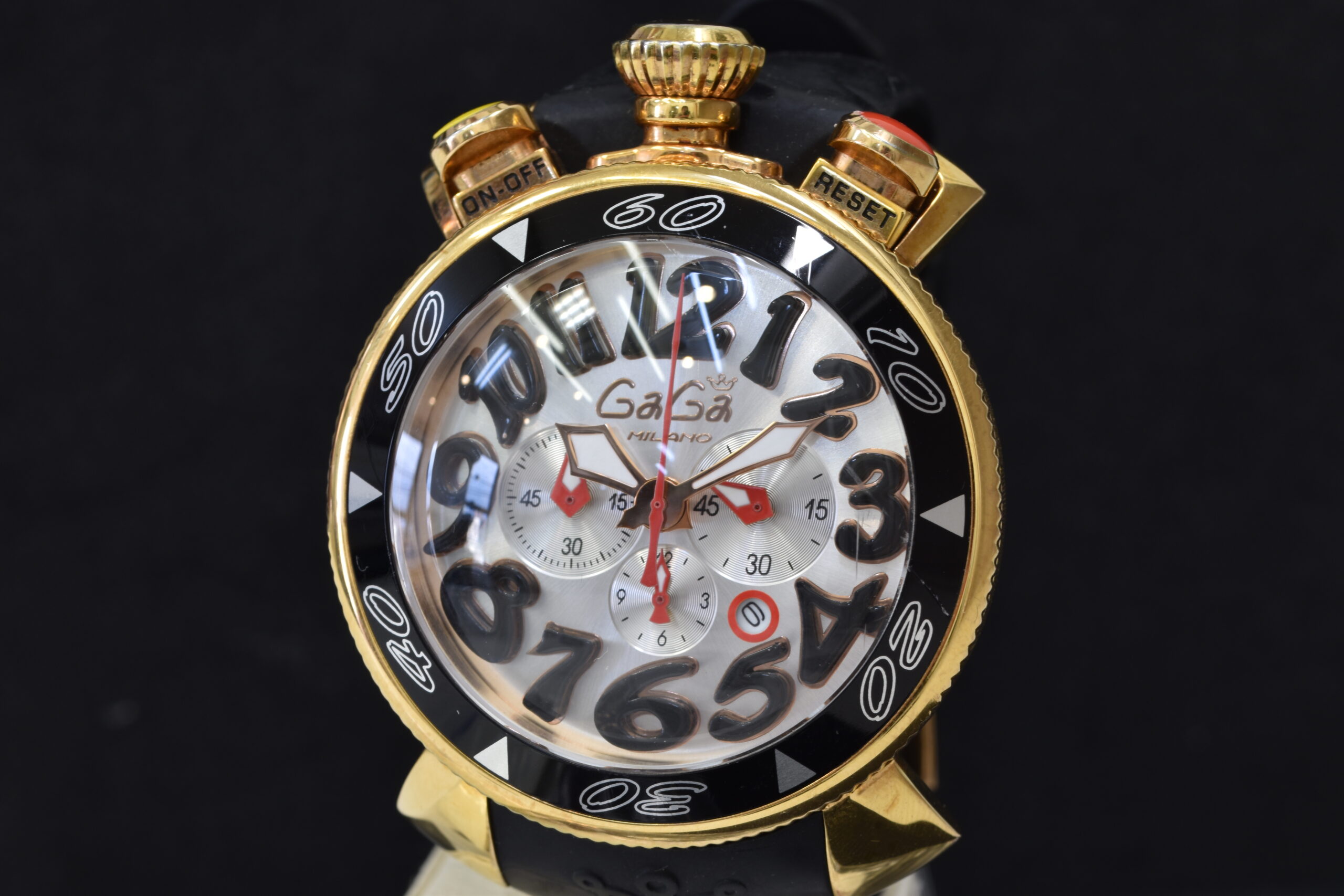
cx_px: 672
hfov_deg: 15.2
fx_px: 5040
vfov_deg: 10.2
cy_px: 448
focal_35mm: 135
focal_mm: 90
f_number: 13
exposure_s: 1/4
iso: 100
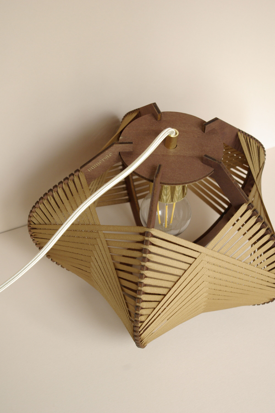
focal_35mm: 60
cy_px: 206
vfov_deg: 33.4
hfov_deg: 22.6
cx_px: 138
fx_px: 689
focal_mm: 40
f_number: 5.6
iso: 640
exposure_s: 1/30
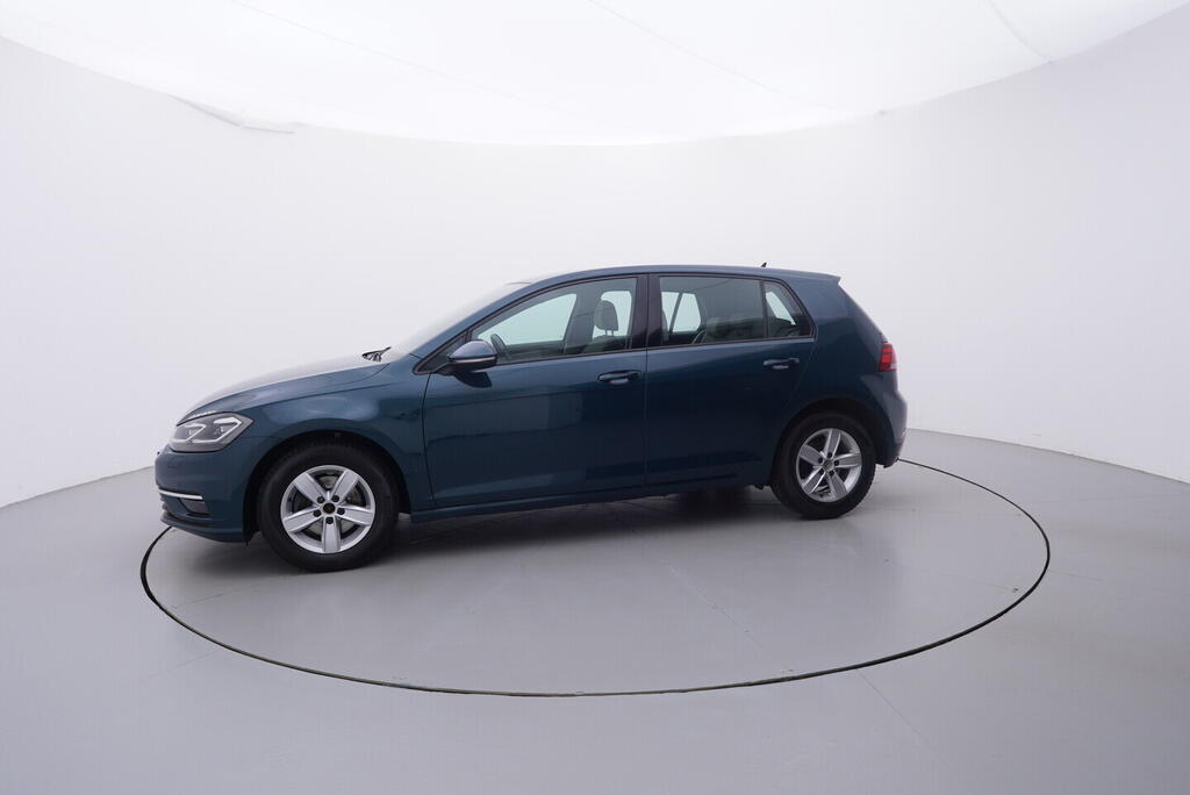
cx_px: 595
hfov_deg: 77.3
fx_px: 744
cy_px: 398
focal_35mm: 22
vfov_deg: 56.2
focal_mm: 15
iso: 200
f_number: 5
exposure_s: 1/80
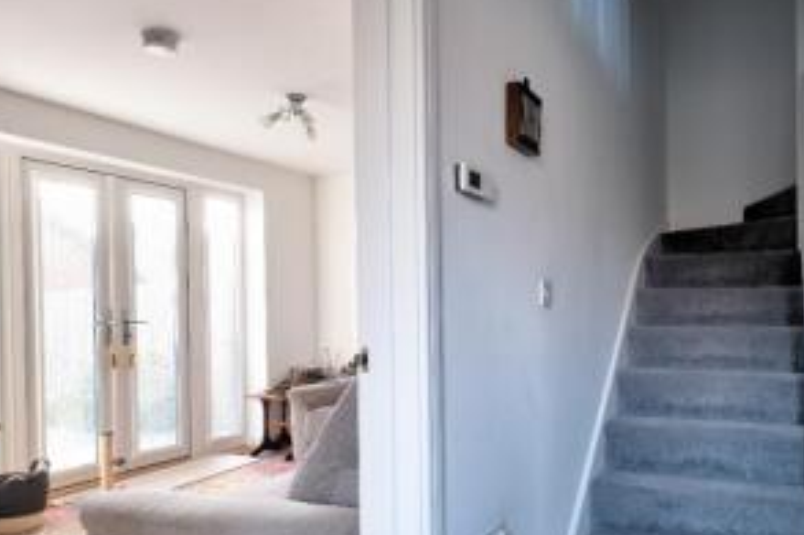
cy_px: 328
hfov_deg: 66.6
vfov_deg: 49.1
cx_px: 565
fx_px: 580
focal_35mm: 26
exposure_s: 1/15
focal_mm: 10.5
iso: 640
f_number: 4
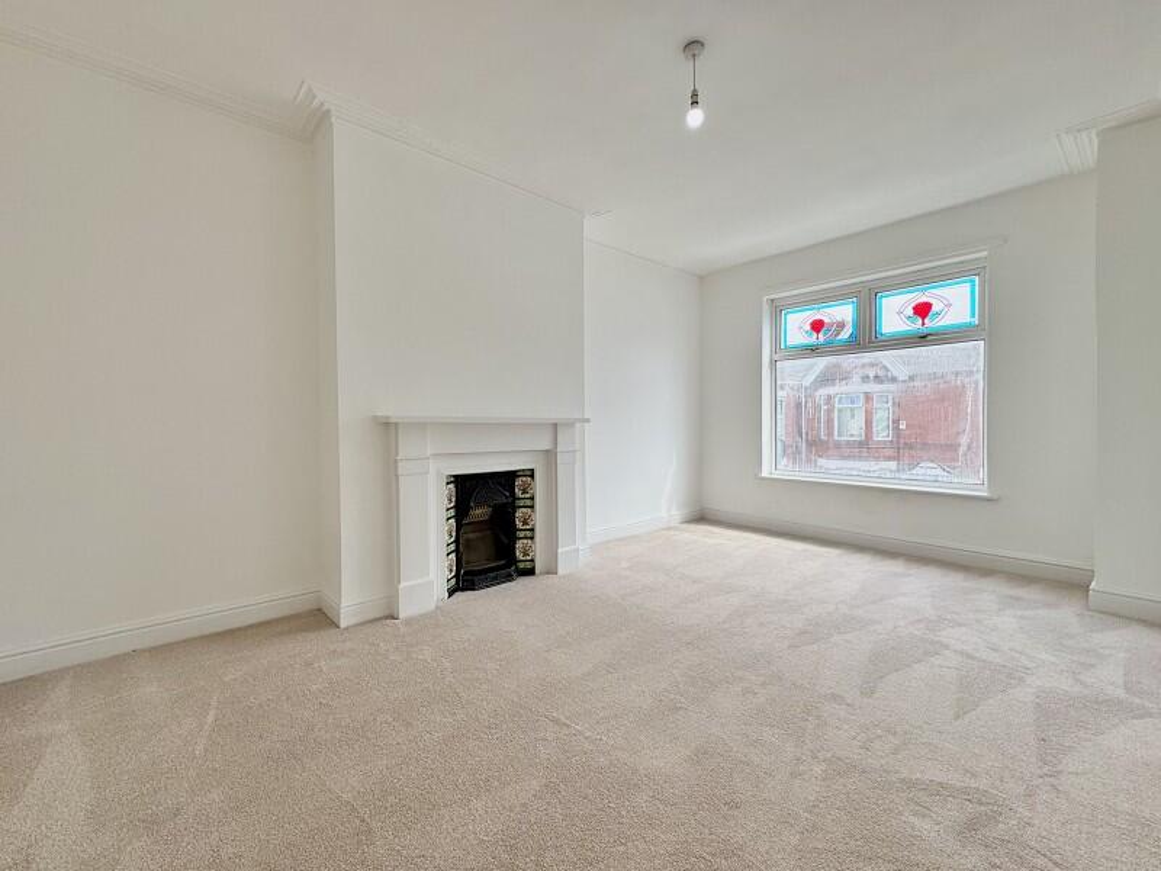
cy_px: 436
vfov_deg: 85.7
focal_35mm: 14
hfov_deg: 102.1
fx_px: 470
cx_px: 580
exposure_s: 1/289
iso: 40
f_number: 2.2
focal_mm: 2.22
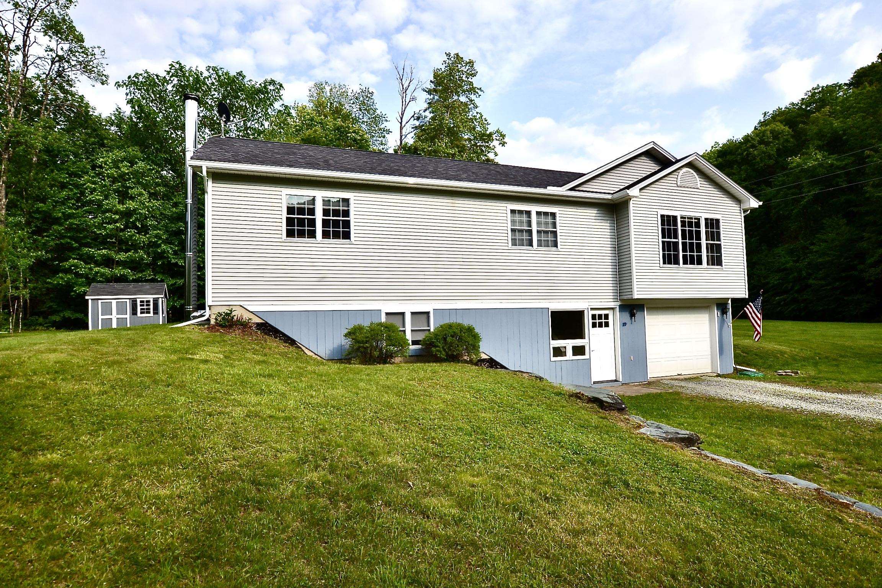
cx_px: 441
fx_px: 478
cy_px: 294
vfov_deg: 63.2
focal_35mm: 20
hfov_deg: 85.4
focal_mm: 13
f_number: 8
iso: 100
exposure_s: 1/250
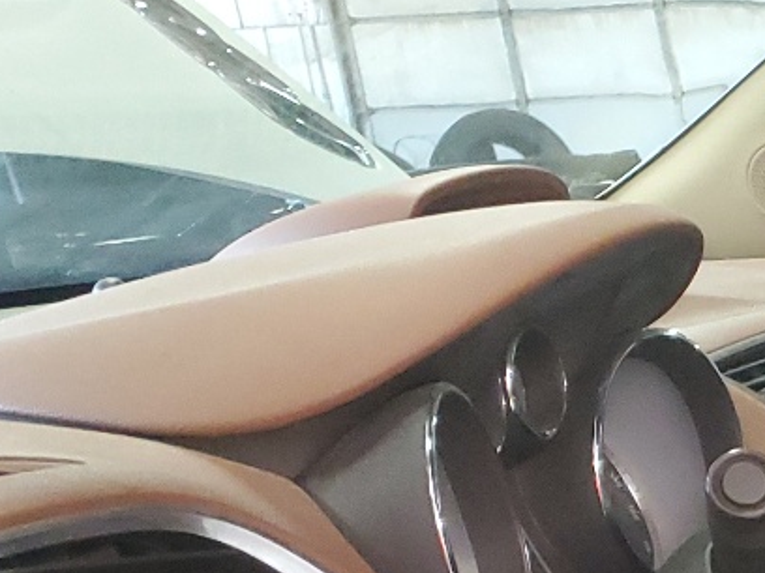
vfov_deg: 13.6
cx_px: 1457
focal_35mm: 102
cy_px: 867
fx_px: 2254
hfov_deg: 15.8
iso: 347
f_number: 1.5
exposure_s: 1/30
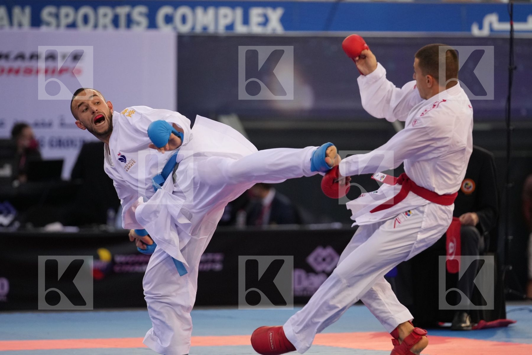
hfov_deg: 7.1
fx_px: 4300
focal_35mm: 291
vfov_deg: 4.7
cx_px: 266
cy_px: 178
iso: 2000
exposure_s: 1/1000
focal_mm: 194
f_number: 2.8
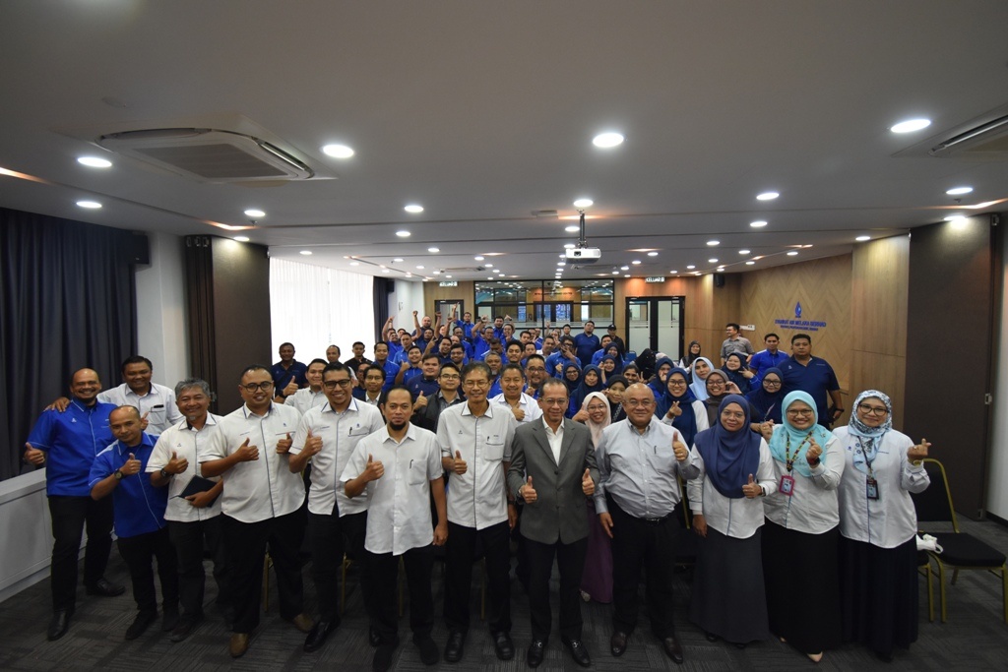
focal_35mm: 15
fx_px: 420
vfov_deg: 77.3
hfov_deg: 100.4
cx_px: 504
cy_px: 336
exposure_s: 1/100
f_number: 4.8
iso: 800
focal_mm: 10
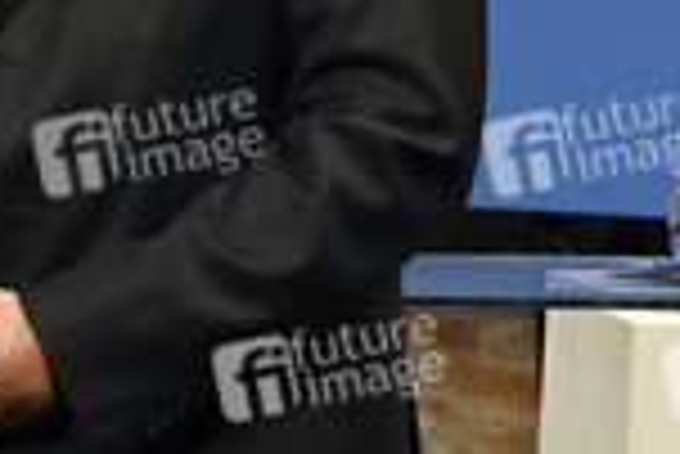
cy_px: -193
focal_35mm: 185
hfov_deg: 10.8
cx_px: -241
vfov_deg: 7.3
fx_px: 3498
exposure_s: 1/320
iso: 6400
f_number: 6.3
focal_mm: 62
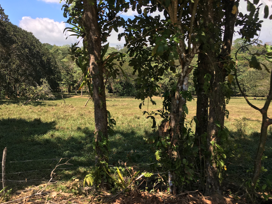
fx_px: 236
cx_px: 132
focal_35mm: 30
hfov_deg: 60.0
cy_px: 105
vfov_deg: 46.8
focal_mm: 4.15
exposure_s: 1/705
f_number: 2.2
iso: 25
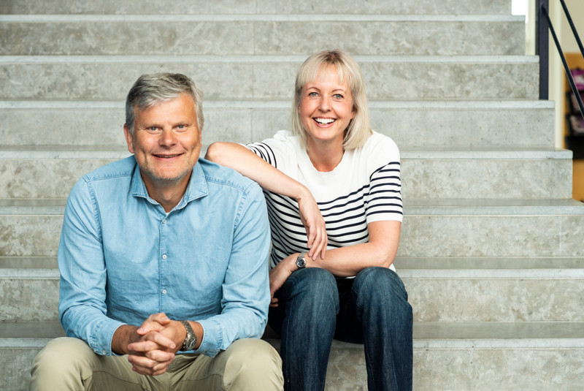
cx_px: 292
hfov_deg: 23.9
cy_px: 196
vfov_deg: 16.1
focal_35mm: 85
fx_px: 1380
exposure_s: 1/125
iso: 640
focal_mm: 85
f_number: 5.6
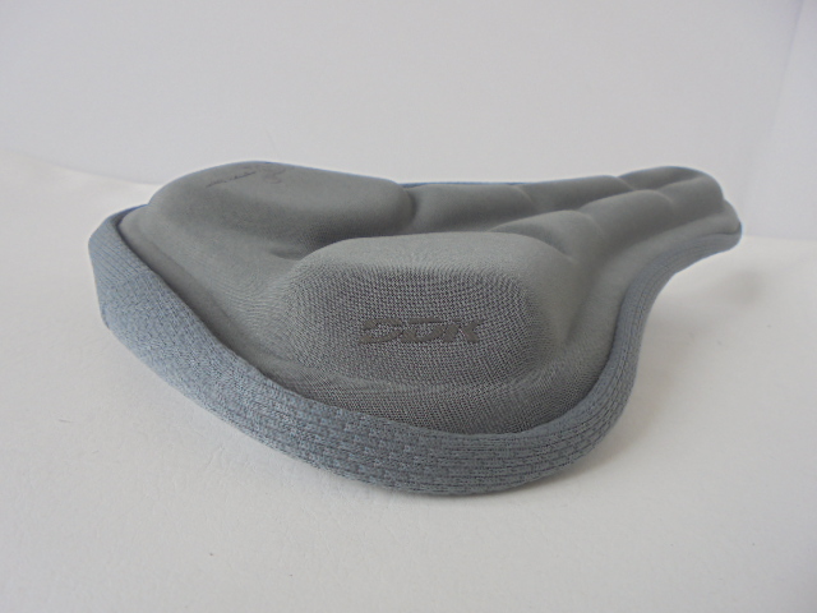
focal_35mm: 26
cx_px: 408
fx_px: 614
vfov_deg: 53.1
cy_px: 306
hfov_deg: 67.3
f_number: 3.5
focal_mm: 4.6
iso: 100
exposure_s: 1/50
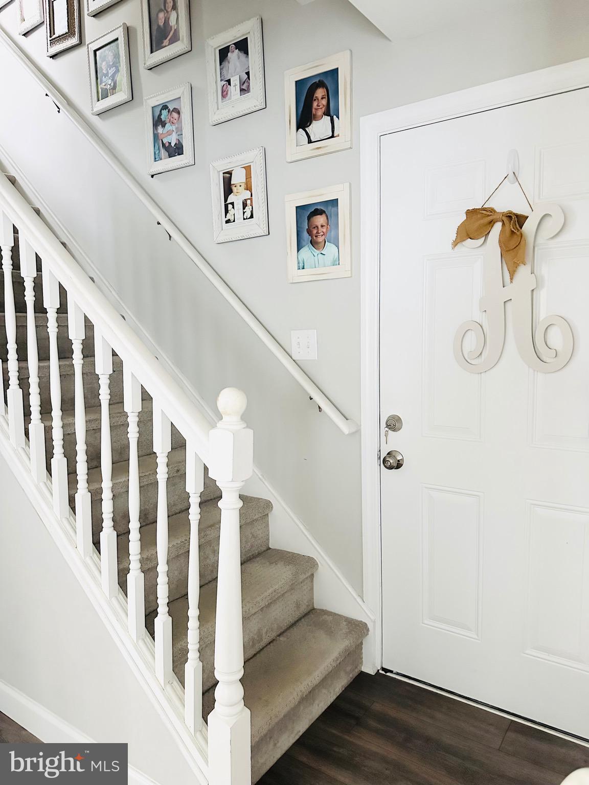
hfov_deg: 56.8
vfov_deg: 71.6
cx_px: 294
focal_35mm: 24
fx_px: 544
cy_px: 392
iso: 1000
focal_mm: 6.86
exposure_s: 1/40
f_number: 1.78
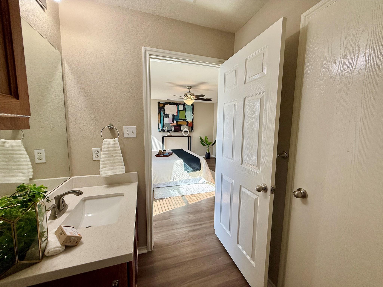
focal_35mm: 14
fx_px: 155
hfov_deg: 102.1
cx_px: 192
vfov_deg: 85.7
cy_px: 144
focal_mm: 2.22
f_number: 2.2
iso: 64
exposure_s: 1/146
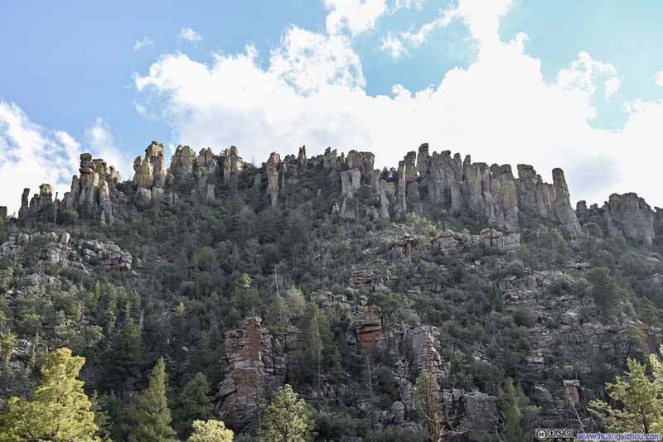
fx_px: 682
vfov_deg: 36.0
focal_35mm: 37
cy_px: 221
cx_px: 332
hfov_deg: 51.9
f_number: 5
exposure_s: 1/250
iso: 100
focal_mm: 37
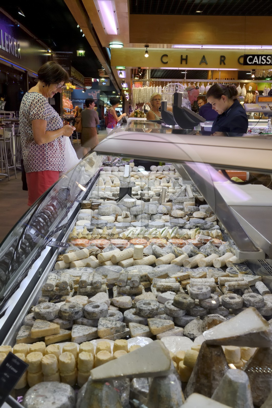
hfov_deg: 35.0
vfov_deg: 50.7
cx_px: 136
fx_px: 431
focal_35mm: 38
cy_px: 204
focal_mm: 38
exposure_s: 1/80
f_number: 8
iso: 800
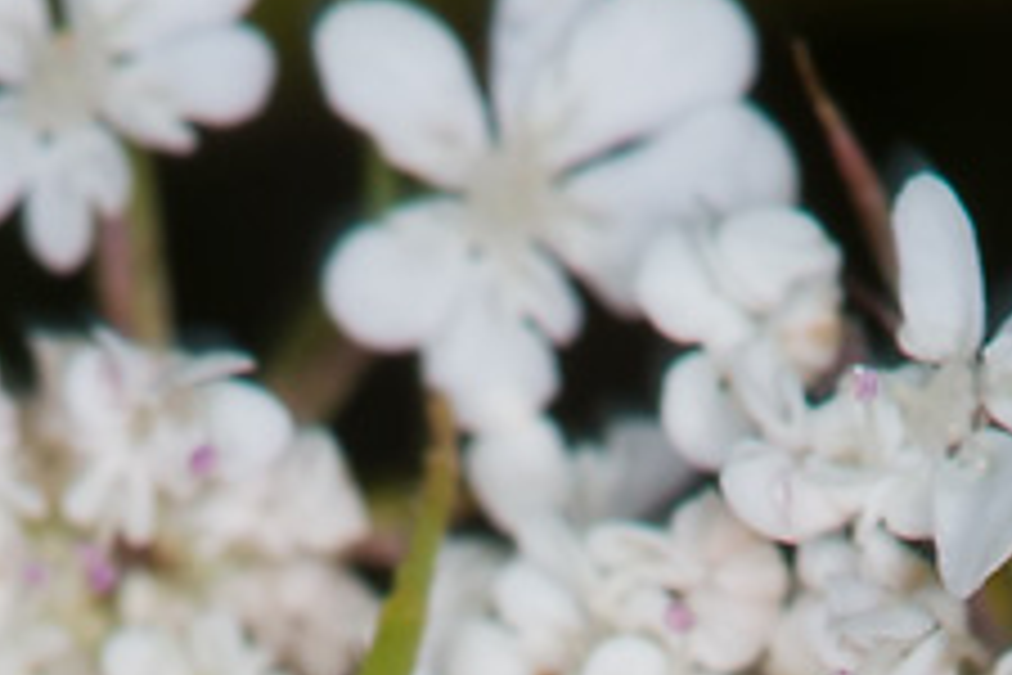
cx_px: 85
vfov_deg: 2.9
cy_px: 1406
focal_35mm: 478
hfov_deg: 4.3
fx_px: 13436
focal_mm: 105
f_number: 20
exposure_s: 1/125
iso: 100
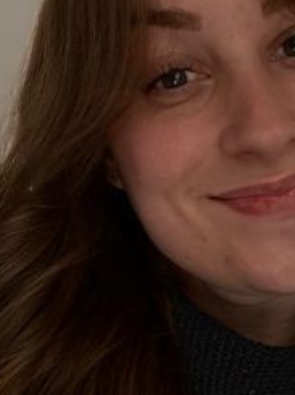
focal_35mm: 72
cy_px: 268
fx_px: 820
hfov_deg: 20.3
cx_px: 193
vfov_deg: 26.9
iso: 200
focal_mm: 2.69
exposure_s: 1/60
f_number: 1.9
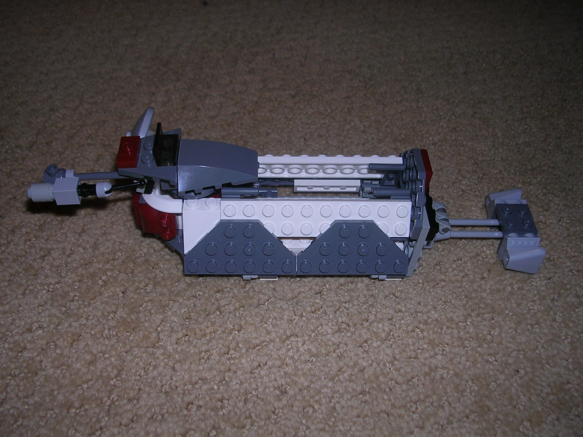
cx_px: 292
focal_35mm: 38
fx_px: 640
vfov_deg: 37.7
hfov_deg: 49.0
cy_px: 218
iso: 50
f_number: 2.8
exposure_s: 1/60.1
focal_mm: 5.8
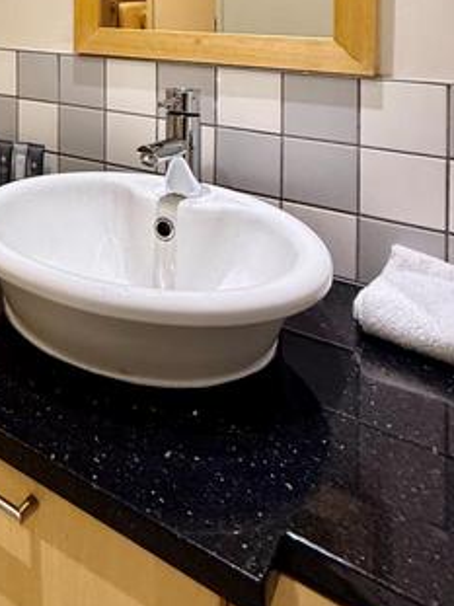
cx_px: -64
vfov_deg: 44.1
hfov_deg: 33.6
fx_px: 630
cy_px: 4
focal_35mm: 36
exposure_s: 1/50
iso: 200
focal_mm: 2.22
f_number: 2.2
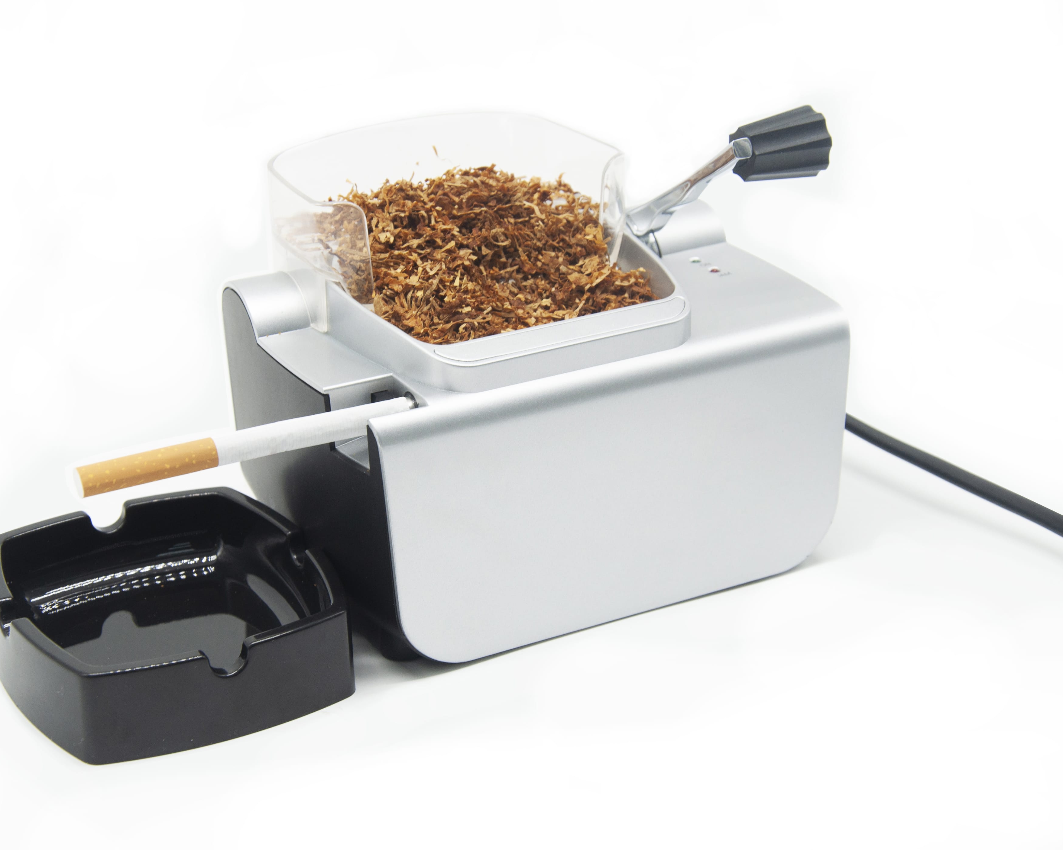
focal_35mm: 72
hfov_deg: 26.4
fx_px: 2265
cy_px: 422
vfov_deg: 21.3
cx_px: 485
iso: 400
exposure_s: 1/80
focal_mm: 42
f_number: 8
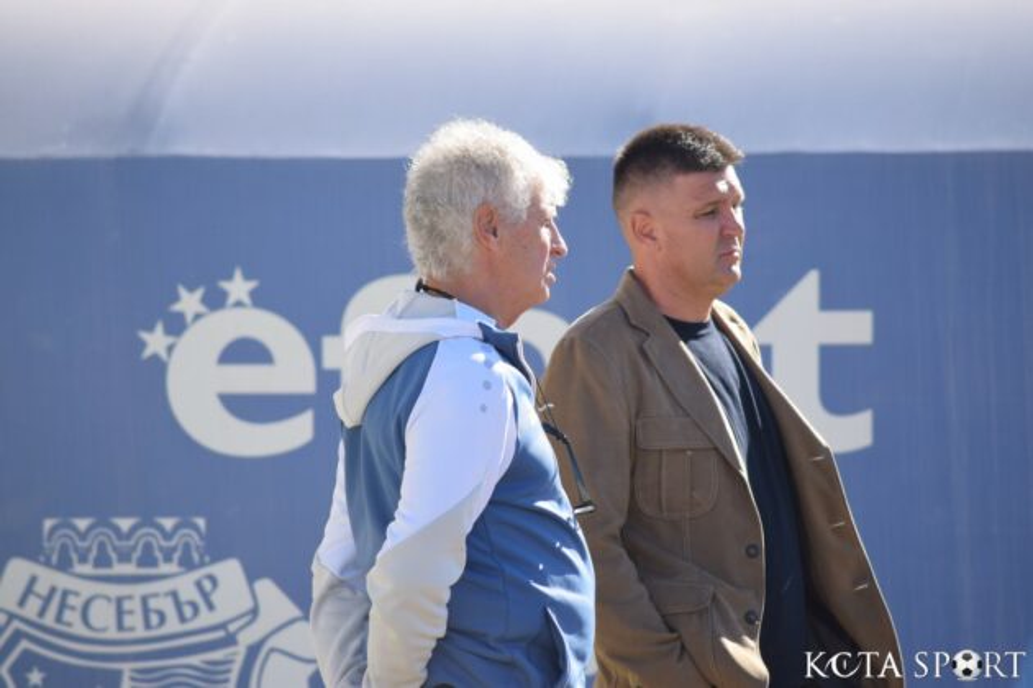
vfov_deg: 3.8
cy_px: 344
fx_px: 10329
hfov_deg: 5.7
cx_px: 516
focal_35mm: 360
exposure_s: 1/800
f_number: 5.3
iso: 400
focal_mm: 240
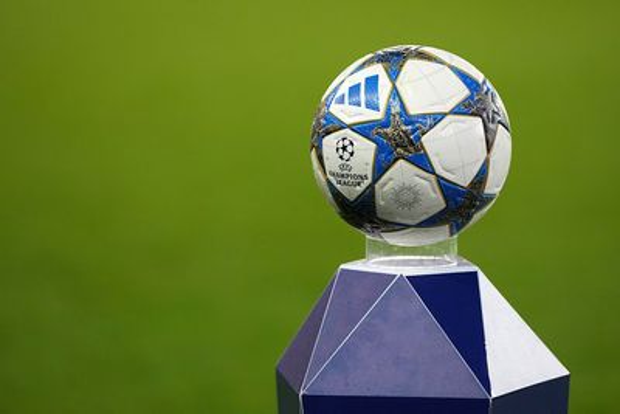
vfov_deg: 7.2
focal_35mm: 191
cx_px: 310
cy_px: 207
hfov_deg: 10.8
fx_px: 3290
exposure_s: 1/2000
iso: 3200
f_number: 3.2
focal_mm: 191
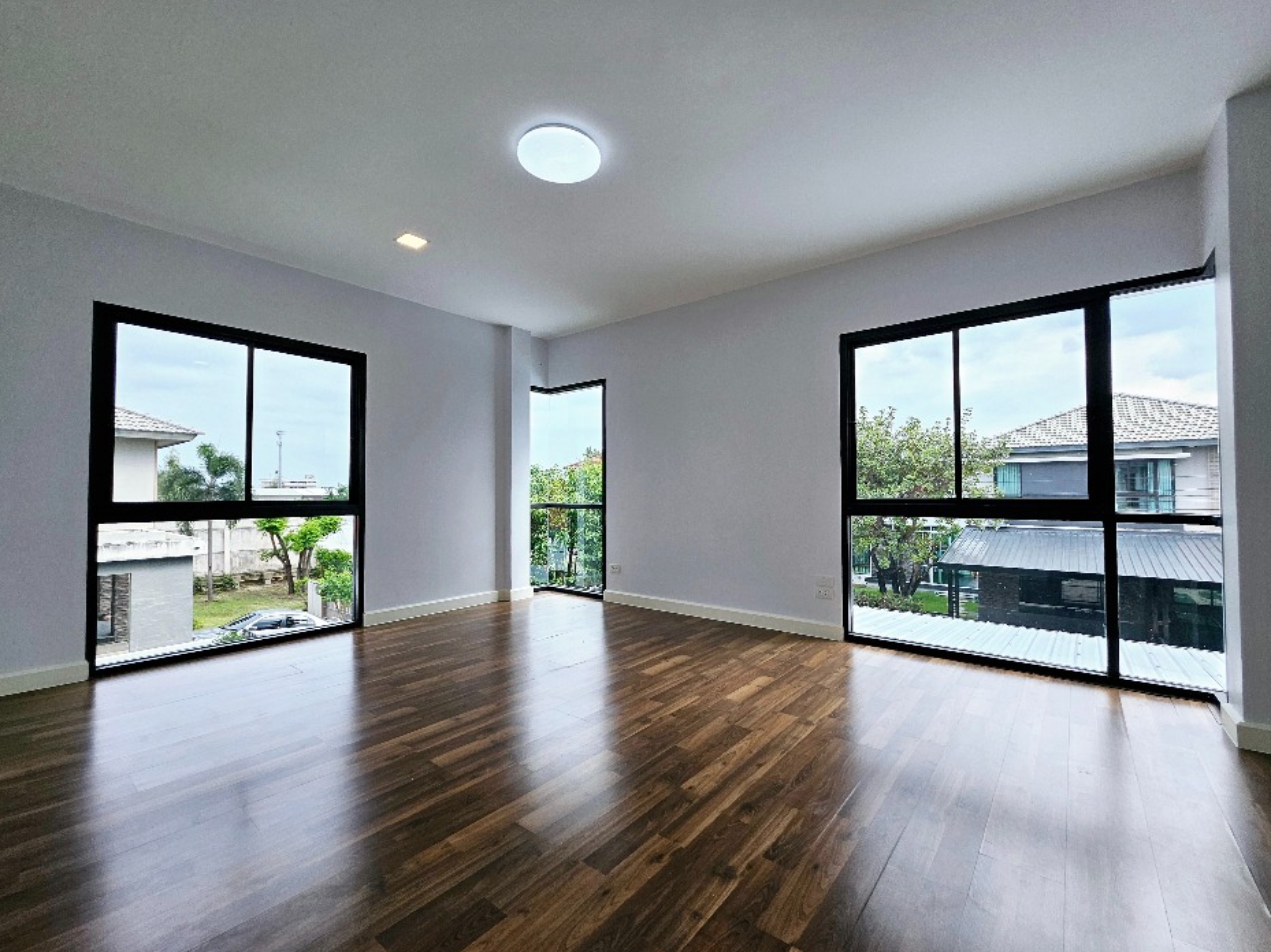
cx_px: 639
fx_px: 514
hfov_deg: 102.1
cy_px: 477
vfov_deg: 85.6
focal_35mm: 14
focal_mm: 1.74
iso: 40
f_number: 2.2
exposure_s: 1/303
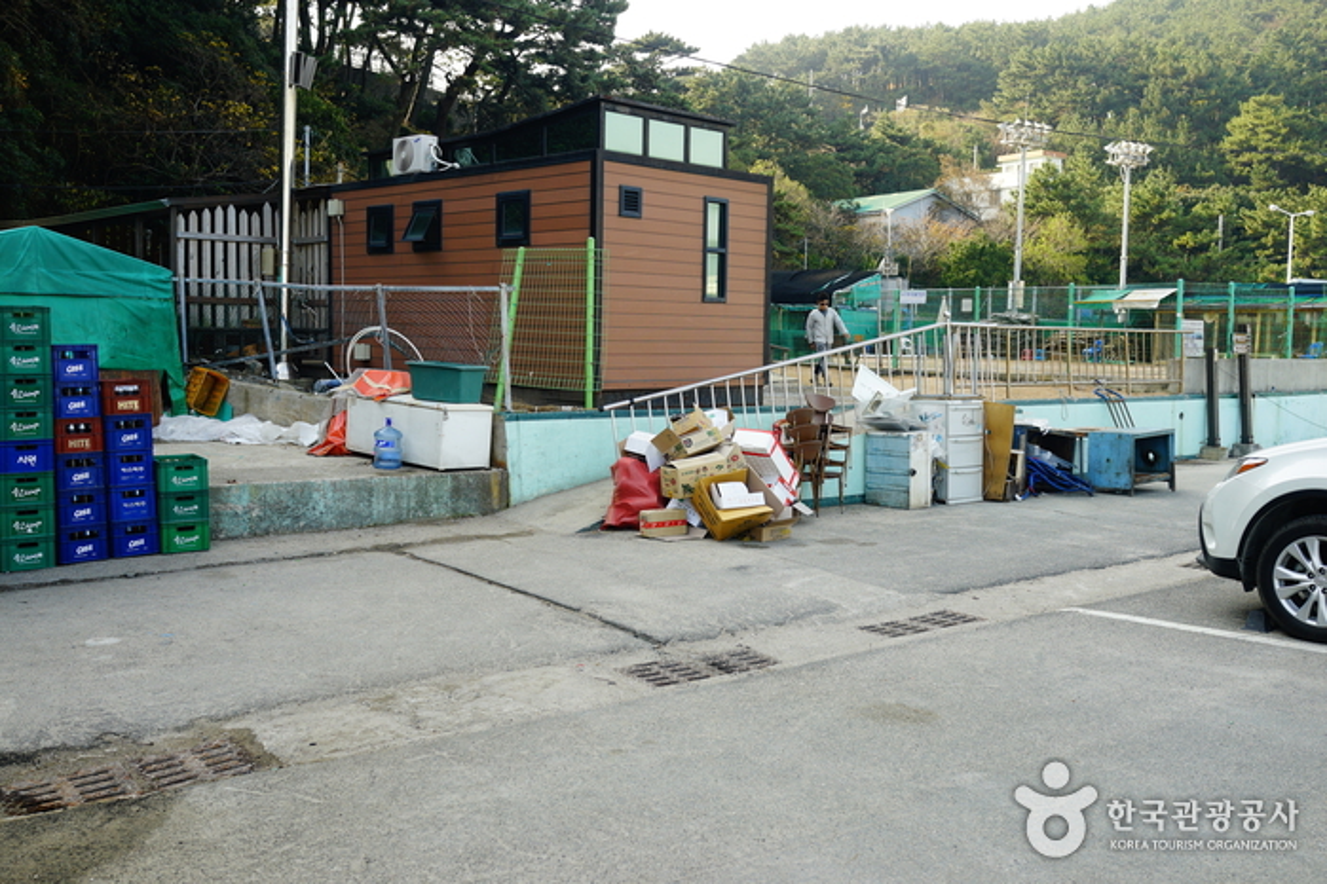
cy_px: 442
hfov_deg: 54.4
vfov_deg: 37.9
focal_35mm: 35
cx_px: 664
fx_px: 1290
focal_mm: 35
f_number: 5
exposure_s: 1/200
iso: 320
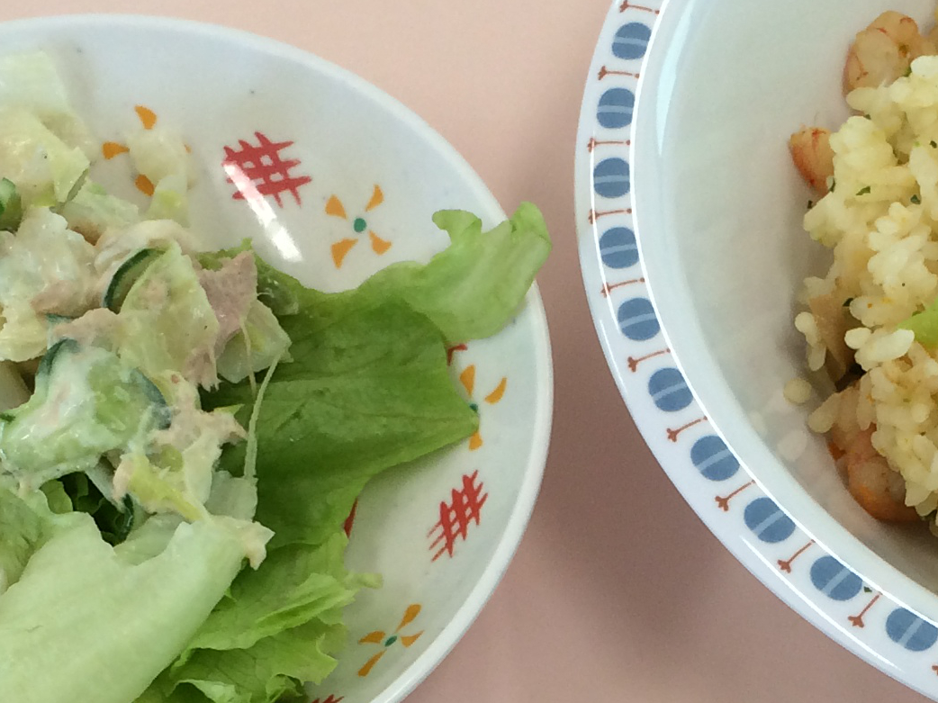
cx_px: 733
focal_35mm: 94
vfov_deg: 15.1
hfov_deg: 20.7
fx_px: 2547
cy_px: 878
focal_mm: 4.12
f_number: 2.2
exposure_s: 1/120
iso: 64
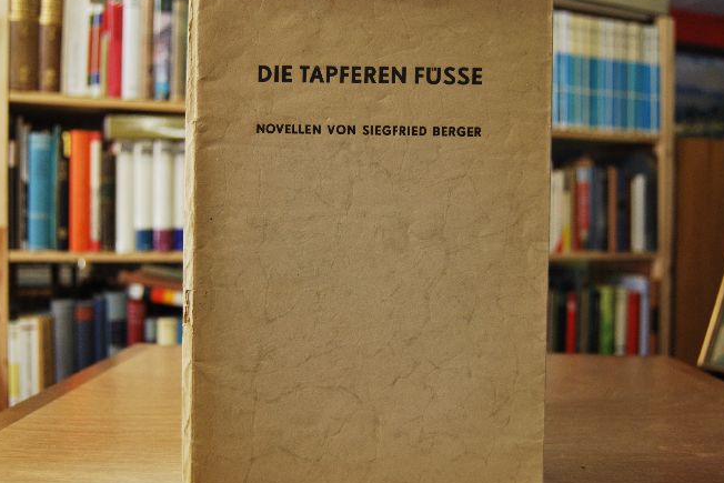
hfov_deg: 48.9
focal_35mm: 40
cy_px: 234
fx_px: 796
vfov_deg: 33.8
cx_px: 337
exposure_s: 1/30
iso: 450
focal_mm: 23
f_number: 3.8
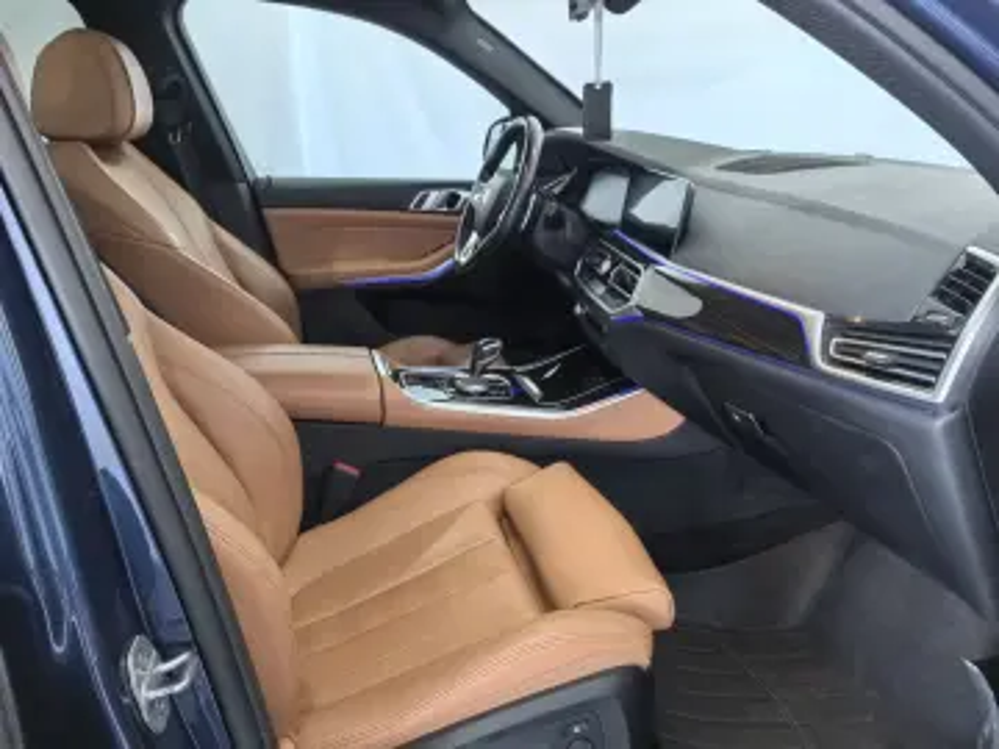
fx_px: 779
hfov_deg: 65.3
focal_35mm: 27
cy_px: 374
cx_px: 500
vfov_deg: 51.4
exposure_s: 1/60
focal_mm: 6.98
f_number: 4
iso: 1250
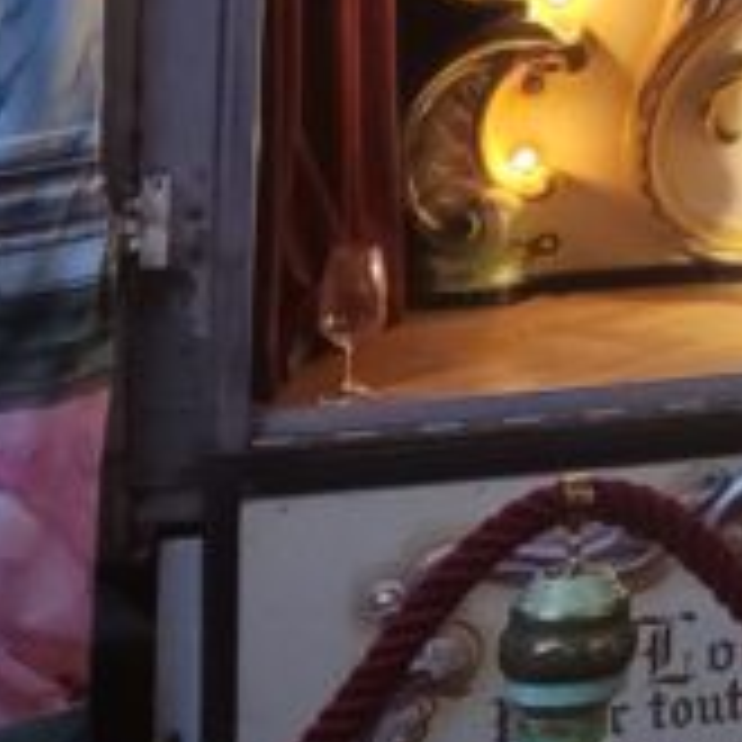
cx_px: 1835
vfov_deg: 11.4
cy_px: -773
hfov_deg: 10.7
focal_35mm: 137
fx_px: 3322
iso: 262
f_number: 1.79
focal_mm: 4.71
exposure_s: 1/50
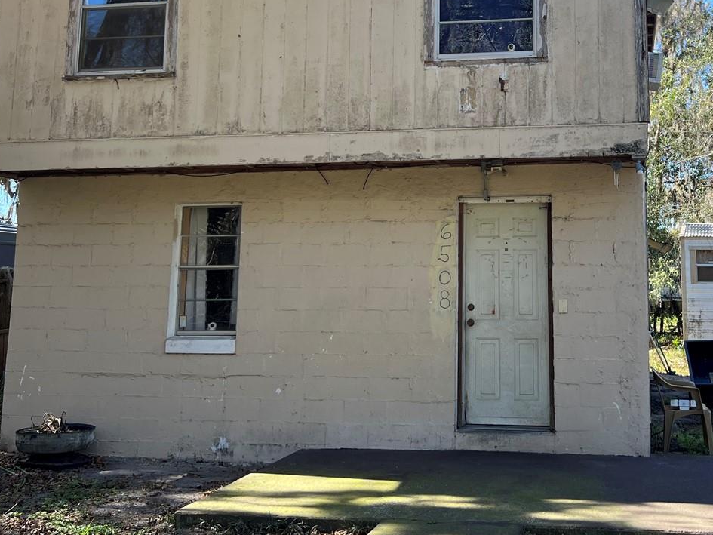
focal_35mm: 44
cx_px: 496
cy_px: 155
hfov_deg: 42.2
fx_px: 906
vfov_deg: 32.4
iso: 50
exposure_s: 1/718
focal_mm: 5.7
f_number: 1.5
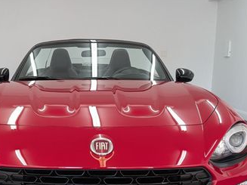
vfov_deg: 30.5
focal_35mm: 47
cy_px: 130
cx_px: 88
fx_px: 335
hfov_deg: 40.1
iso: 99
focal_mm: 6.9
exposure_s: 1/120
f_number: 1.68
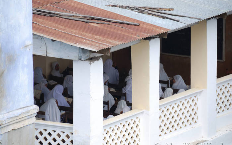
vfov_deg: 4.3
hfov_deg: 6.8
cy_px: 76
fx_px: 1941
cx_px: 116
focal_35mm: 307
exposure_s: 1/100
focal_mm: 200
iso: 100
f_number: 5.6
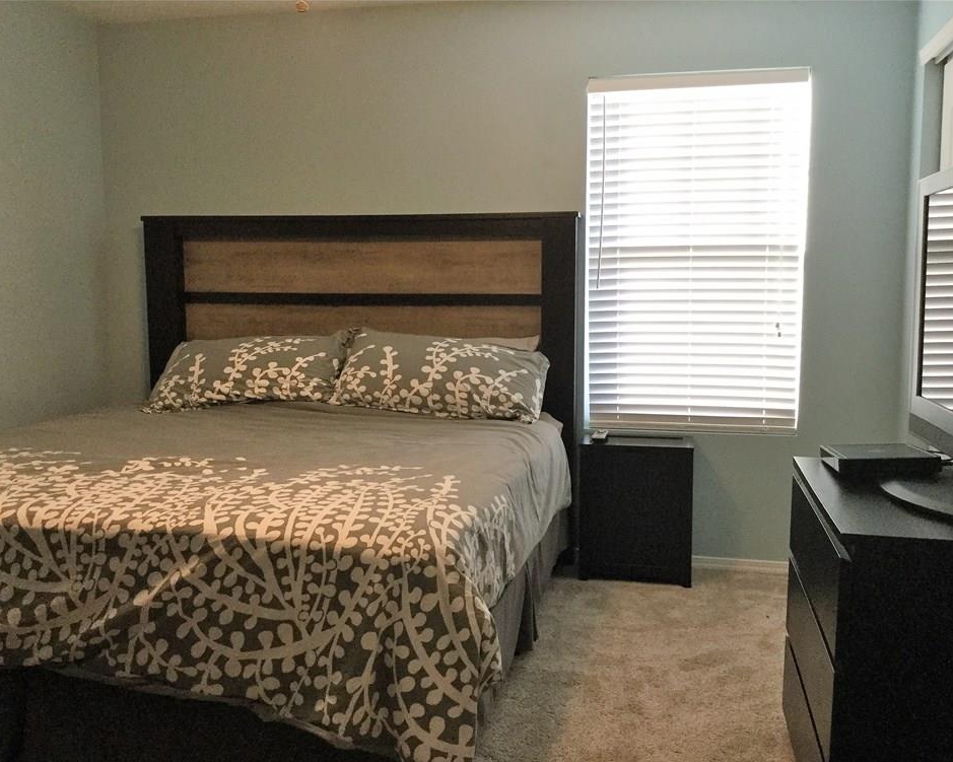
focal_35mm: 33
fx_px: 931
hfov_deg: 54.2
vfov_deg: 44.5
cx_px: 491
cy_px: 389
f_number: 2.4
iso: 50
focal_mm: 3.3
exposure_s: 1/30
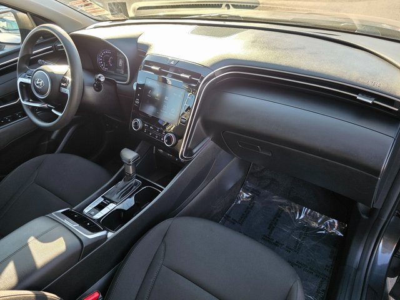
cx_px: 200
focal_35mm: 23
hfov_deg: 73.9
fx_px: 266
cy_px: 150
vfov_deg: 58.9
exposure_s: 1/180
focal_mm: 6.3
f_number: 1.7
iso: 64
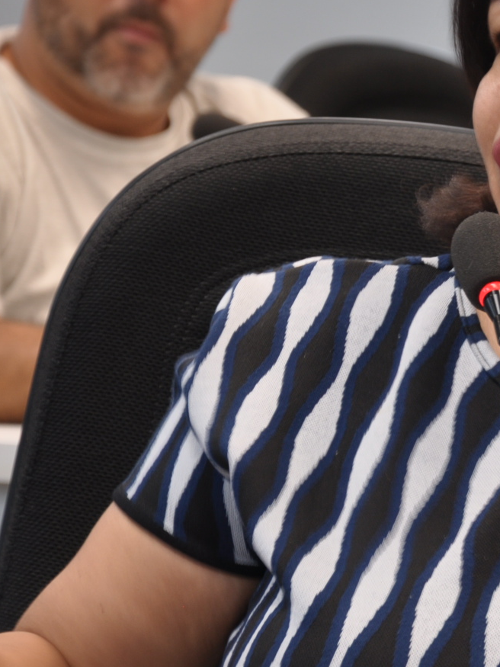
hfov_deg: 4.9
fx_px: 5782
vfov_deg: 6.6
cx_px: 649
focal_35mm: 300
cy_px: 229
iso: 200
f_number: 5.6
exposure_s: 1/13
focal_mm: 85
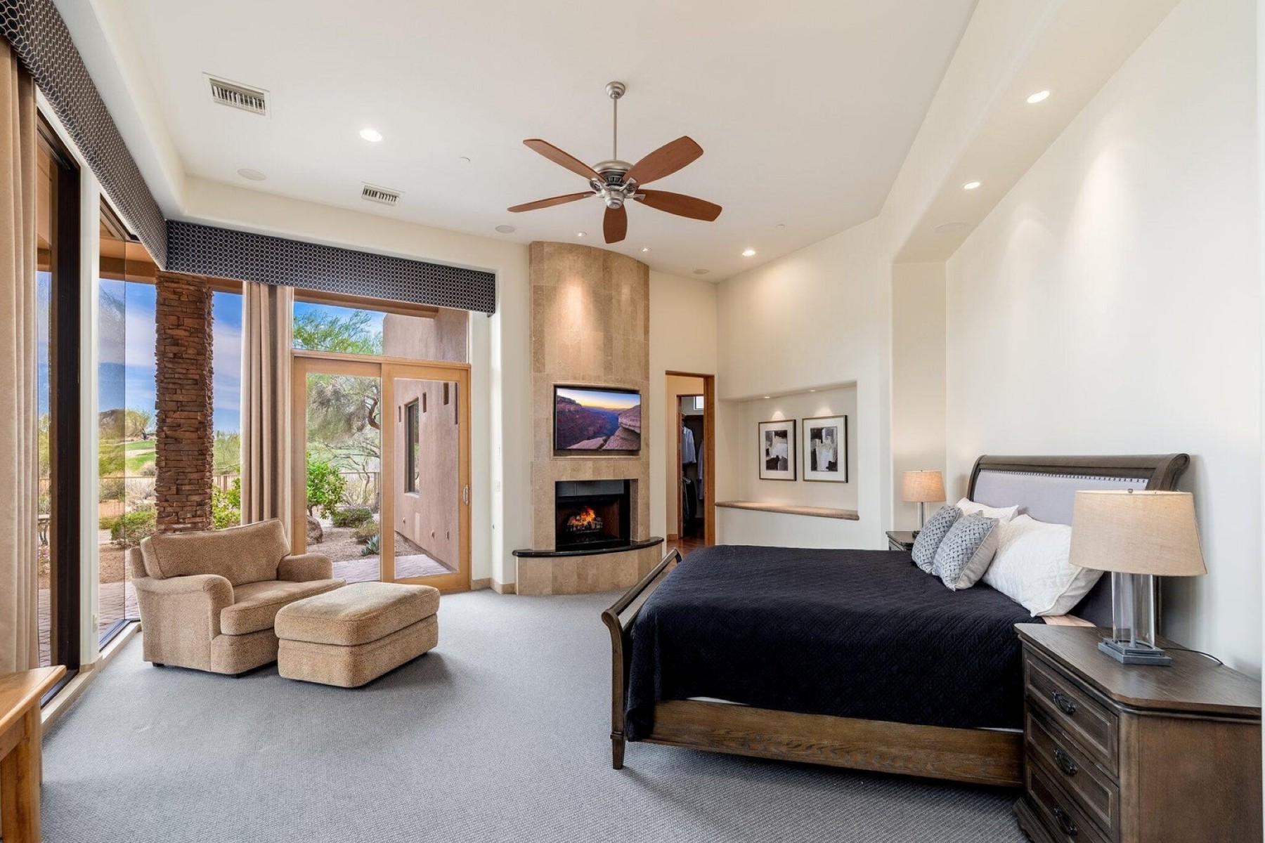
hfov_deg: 96.7
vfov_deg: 73.7
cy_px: 422
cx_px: 632
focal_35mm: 16
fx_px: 562
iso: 250
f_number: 8
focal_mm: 16
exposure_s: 1/500
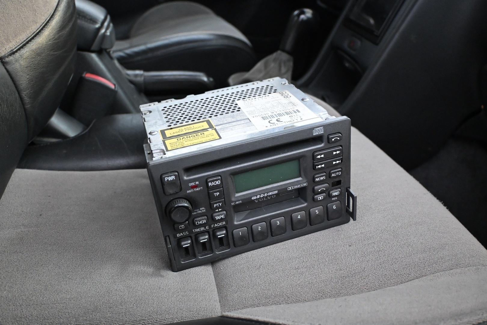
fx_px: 446
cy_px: 162
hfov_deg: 57.2
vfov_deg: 40.0
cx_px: 244
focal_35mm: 33
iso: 4500
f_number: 4
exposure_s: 1/40
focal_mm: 22
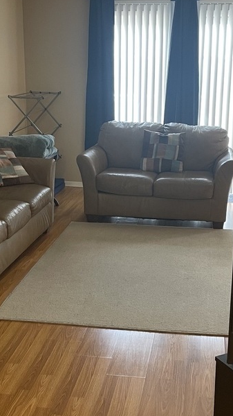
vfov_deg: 40.6
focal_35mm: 51
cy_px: 198
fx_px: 561
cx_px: 130
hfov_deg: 23.5
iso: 320
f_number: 1.6
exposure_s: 1/60
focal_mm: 4.2
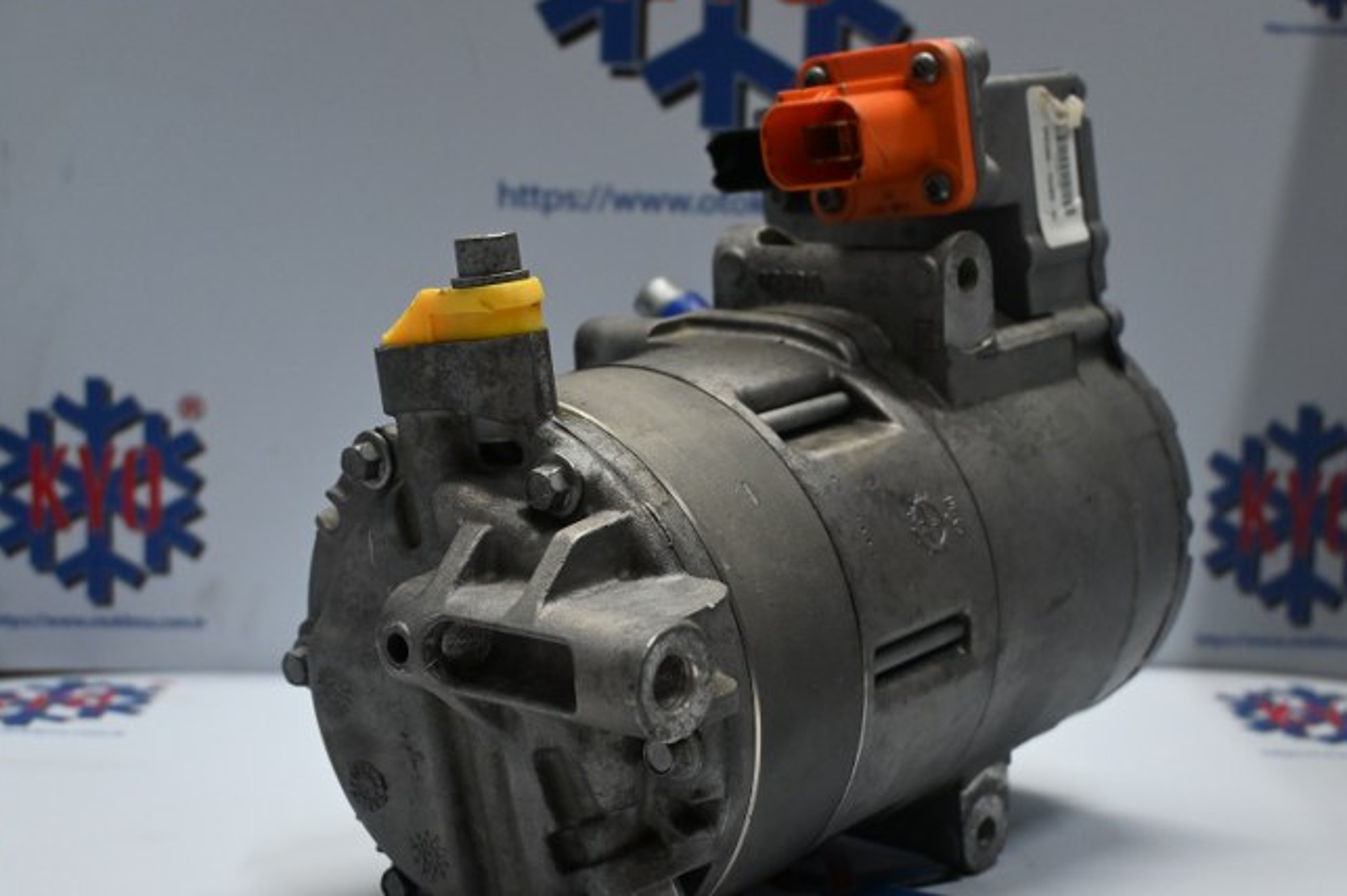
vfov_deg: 24.2
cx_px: 723
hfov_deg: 35.6
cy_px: 449
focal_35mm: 56
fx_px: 2094
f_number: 4.8
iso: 1100
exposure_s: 1/125
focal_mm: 30
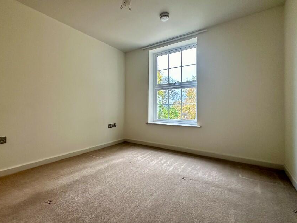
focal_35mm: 17
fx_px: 146
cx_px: 132
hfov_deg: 90.7
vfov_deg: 74.7
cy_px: 108
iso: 200
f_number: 2.2
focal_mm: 2.22
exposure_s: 1/100
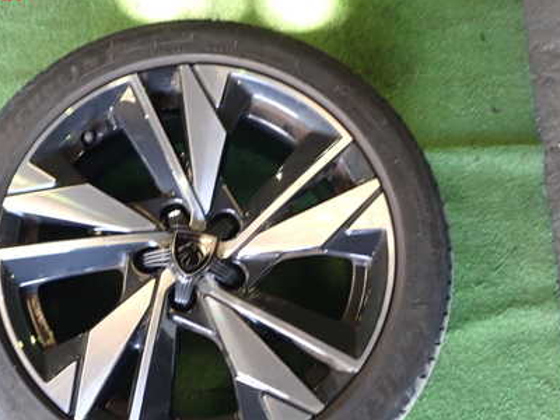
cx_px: 188
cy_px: 288
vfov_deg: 30.0
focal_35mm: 48
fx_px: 777
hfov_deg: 39.2
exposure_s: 1/30
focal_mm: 5.79
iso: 200
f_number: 2.4
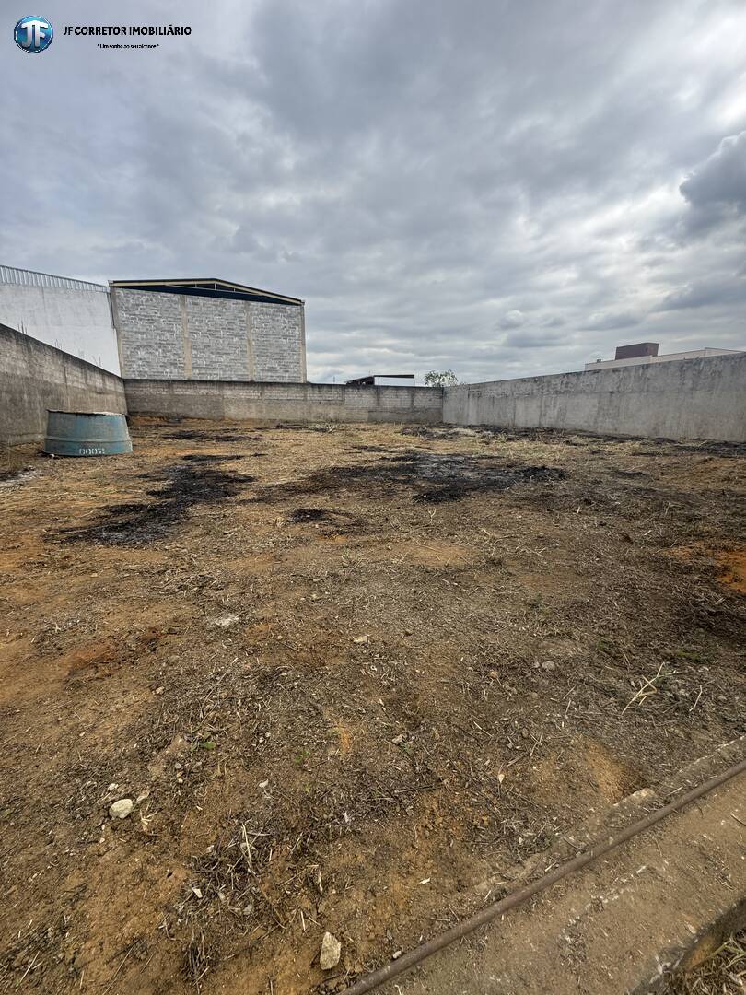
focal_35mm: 14
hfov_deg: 85.7
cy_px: 498
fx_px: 402
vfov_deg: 102.1
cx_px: 373
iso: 50
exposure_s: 1/1126
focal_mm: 2.22
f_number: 2.2
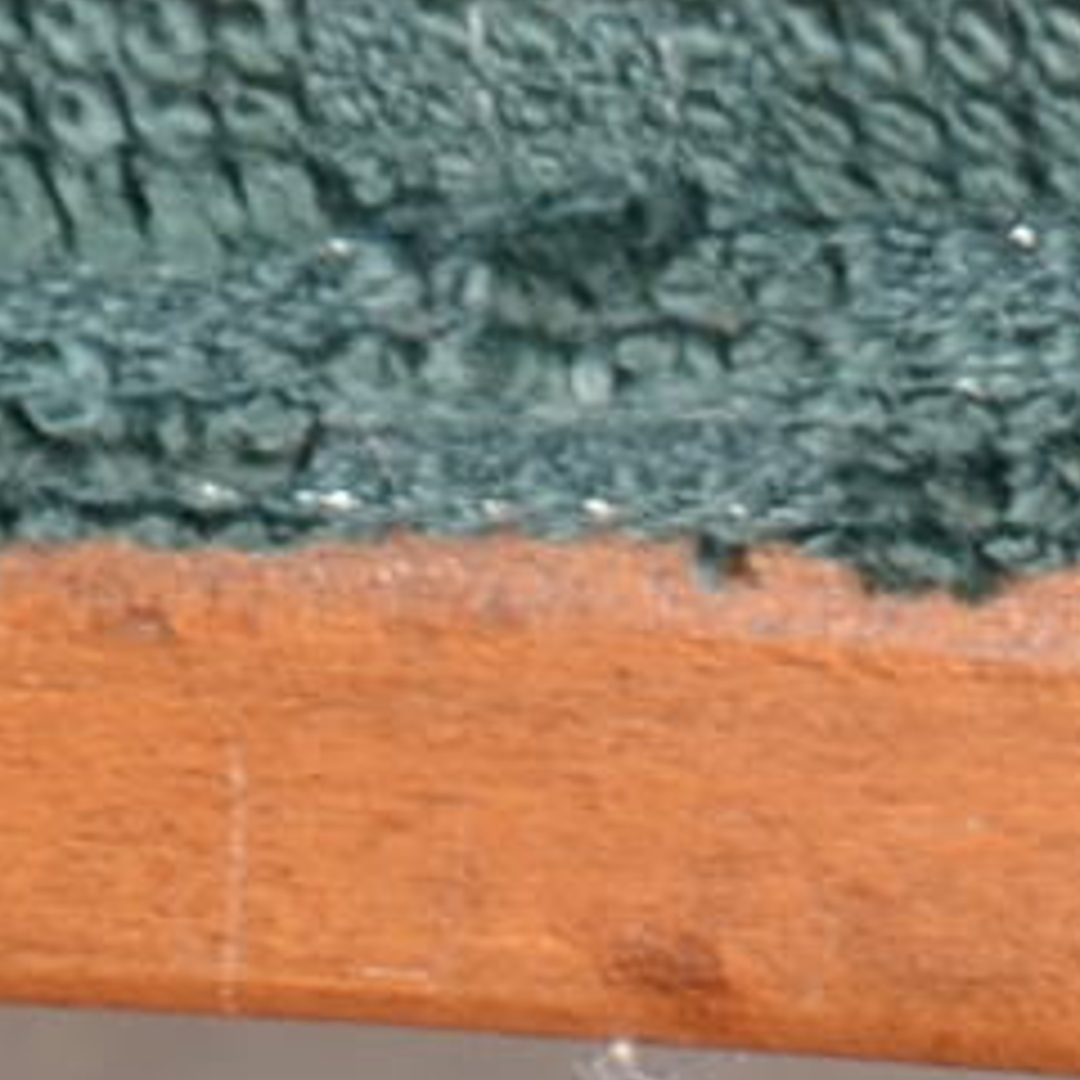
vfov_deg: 1.3
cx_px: 4640
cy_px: -90
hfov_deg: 1.3
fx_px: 48477
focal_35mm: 1373
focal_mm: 105
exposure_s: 1/100
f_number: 10
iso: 160
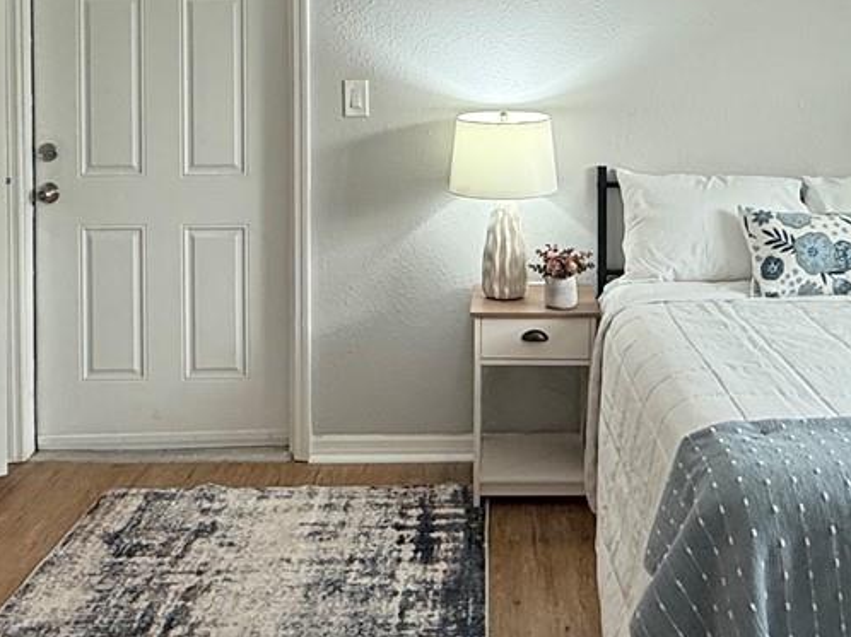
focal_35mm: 45
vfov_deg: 30.6
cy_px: 53
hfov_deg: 41.7
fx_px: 1106
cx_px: 538
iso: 100
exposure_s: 1/120
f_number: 2.2
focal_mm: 2.22
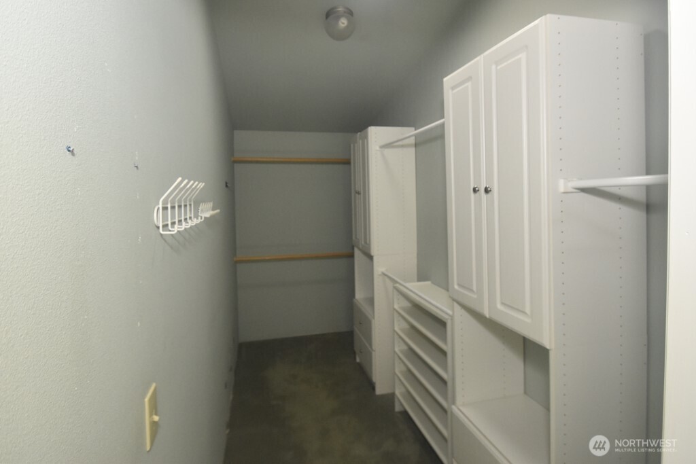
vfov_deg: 77.3
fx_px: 290
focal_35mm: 15
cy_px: 232
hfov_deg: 100.4
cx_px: 348
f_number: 4
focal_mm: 10
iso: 1600
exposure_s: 1/100
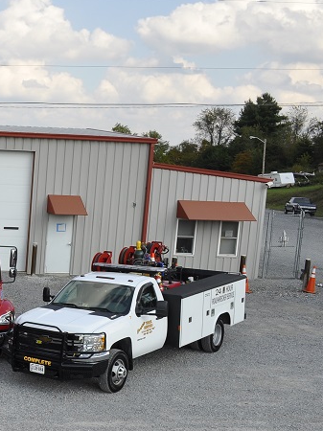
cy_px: 281
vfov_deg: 30.1
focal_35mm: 64
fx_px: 797
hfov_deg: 20.1
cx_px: -143
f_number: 13
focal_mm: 20
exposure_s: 1/160
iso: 200
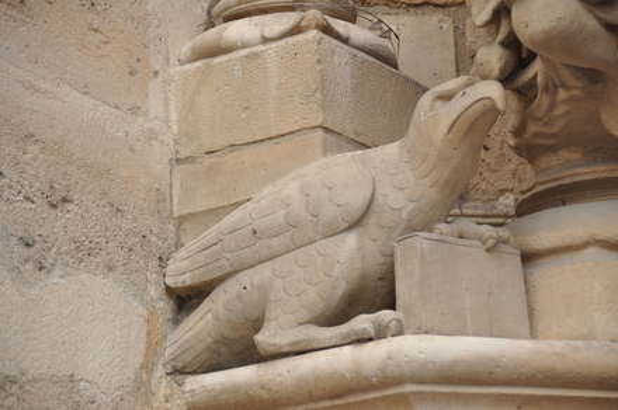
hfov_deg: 11.4
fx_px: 3085
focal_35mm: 180
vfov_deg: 7.6
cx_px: 309
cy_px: 205
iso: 200
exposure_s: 1/30
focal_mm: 120
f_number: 5.3
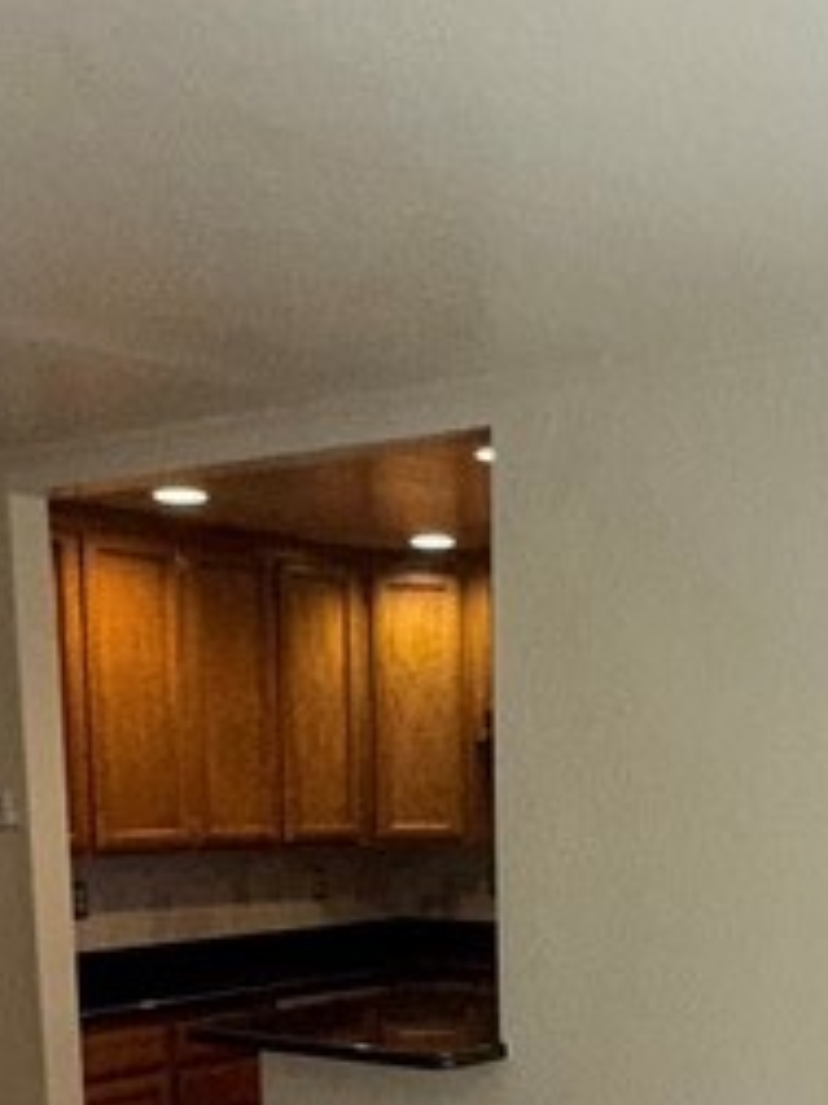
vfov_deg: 31.2
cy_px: 1114
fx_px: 1818
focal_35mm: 57
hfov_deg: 25.4
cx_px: 596
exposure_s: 1/120
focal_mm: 2.22
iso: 125
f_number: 2.2
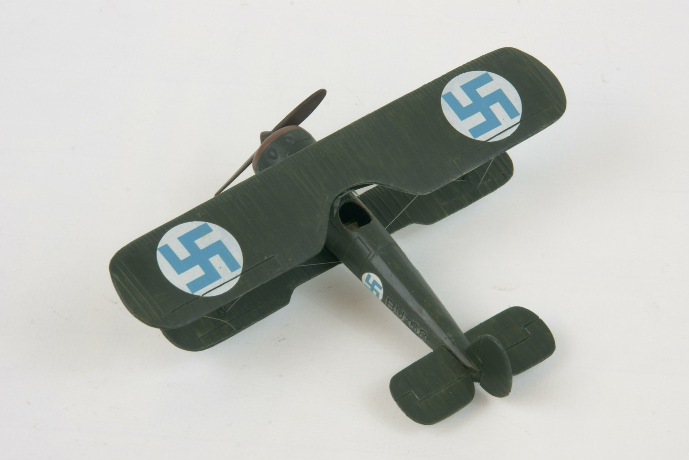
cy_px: 230
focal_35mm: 180
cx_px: 344
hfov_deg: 11.4
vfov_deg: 7.6
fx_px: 3445
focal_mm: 120
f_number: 29
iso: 80
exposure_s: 2
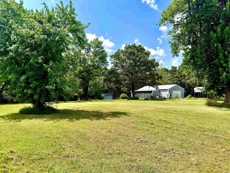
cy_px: 86
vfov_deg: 56.8
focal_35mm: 24
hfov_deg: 71.6
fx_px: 159
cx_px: 115
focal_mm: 6.76
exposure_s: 1/3584
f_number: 1.78
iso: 80
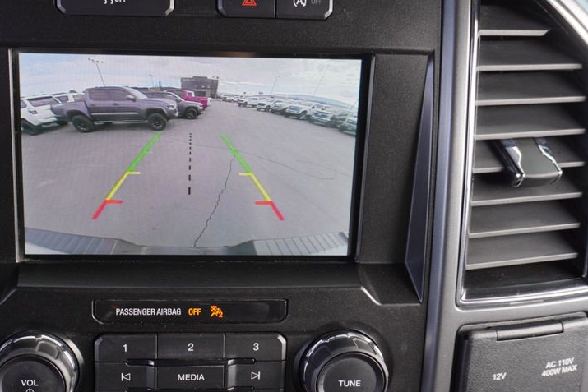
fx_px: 702
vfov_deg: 31.2
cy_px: 214
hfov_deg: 44.6
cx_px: 187
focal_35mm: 43
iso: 160
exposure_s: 1/60
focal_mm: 20
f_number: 4
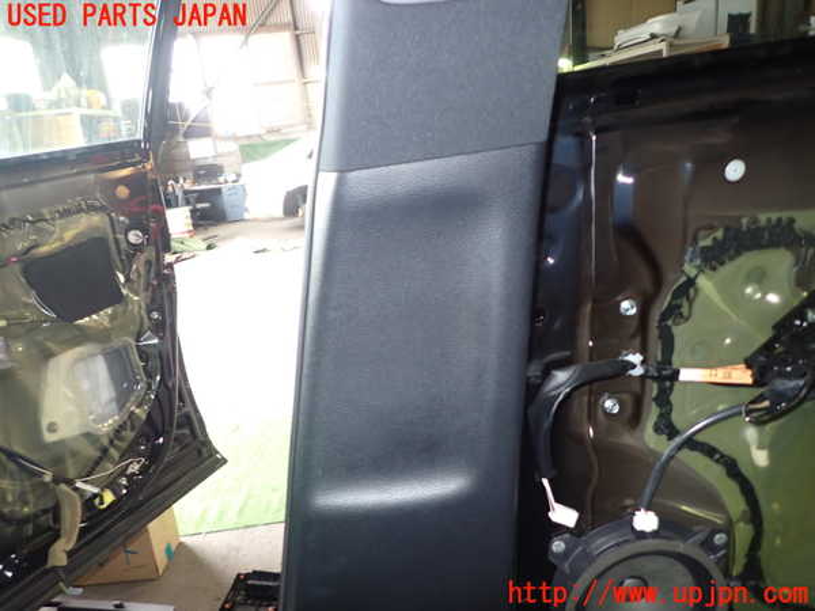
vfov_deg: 54.9
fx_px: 589
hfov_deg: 69.4
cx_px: 408
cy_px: 306
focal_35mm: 25
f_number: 2
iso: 200
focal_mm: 4.5
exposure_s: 1/30
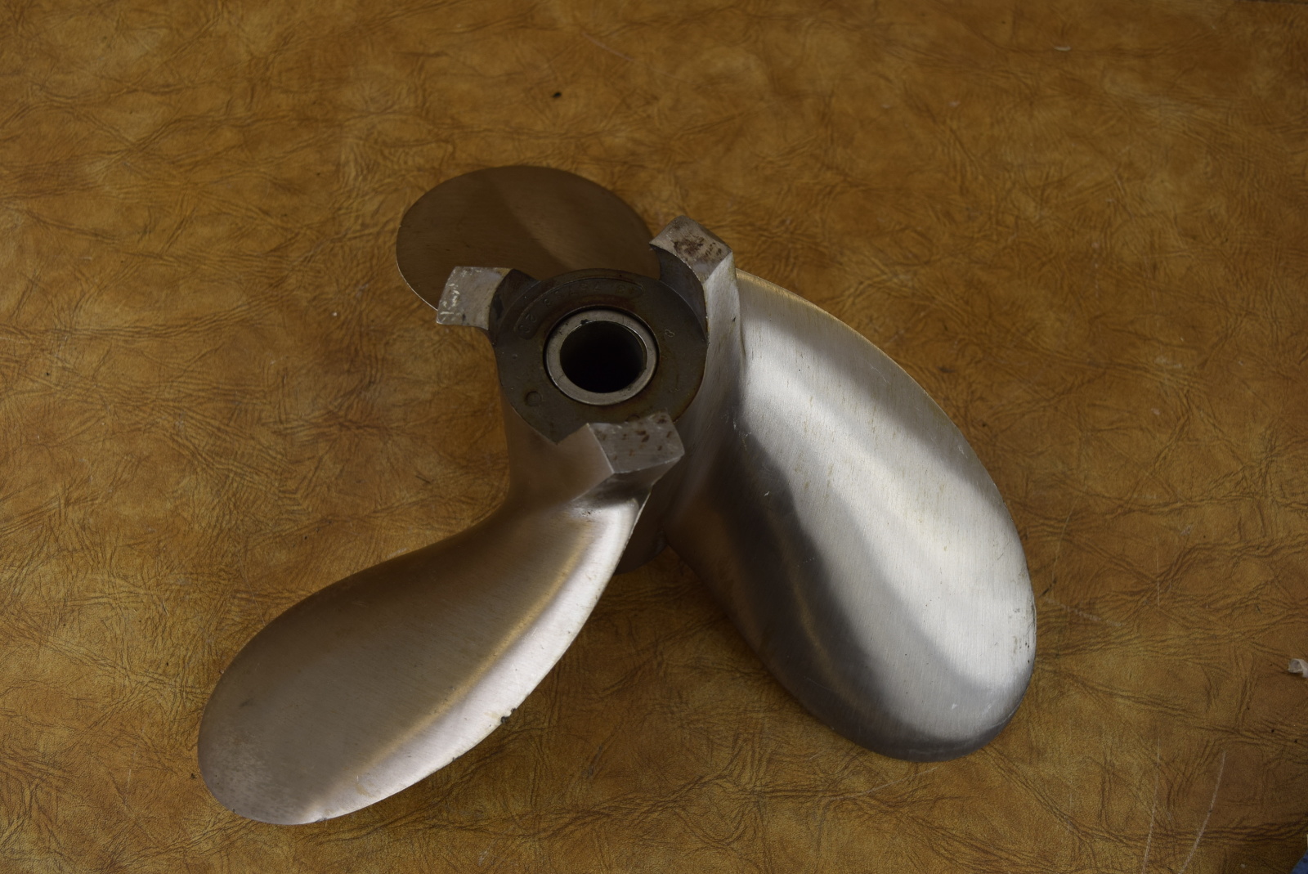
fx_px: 1363
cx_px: 654
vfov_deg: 35.5
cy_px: 437
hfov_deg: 51.3
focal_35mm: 38
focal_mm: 25
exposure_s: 1/160
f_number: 6.3
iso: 200
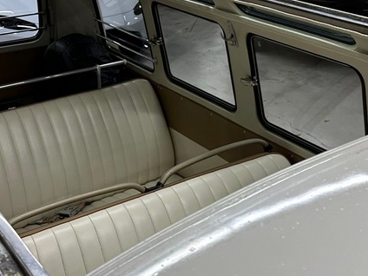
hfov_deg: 33.2
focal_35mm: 58
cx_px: 172
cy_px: 69
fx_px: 617
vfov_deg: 24.9
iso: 160
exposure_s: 1/120
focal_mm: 6.86
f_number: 1.78
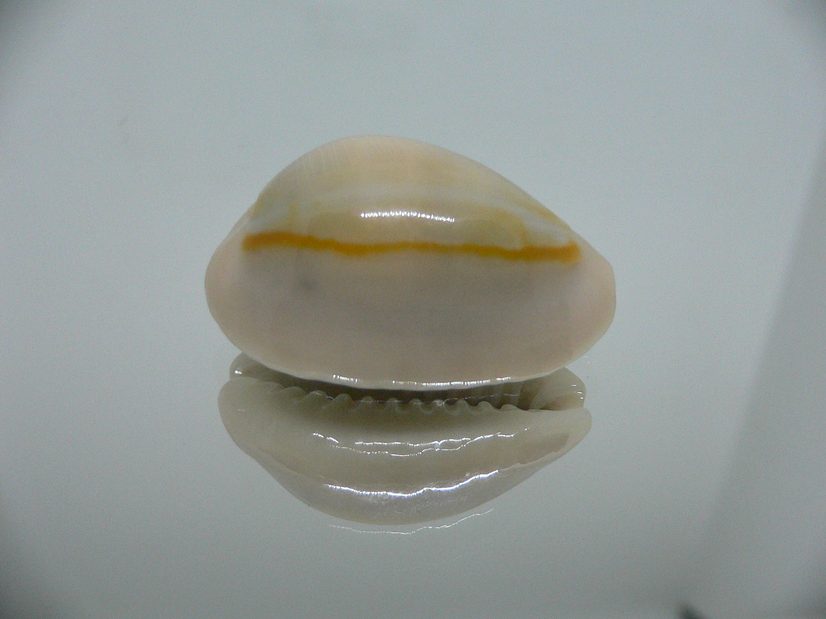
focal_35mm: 35
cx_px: 413
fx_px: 835
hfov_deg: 52.6
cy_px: 310
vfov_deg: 40.7
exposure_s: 1/60
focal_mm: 4.6
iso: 200
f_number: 2.8
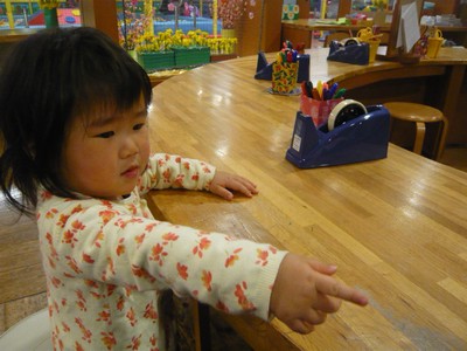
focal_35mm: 28
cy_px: 176
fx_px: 378
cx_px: 234
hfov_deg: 63.4
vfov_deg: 49.7
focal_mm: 4.6
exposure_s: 1/40
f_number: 2.8
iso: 400
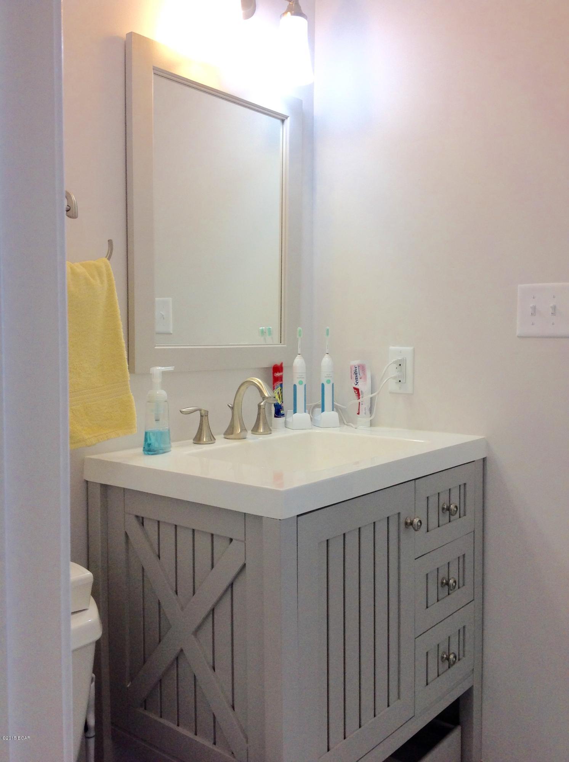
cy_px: 381
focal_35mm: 35
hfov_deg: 40.6
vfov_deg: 52.7
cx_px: 284
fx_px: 769
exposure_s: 1/120
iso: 80
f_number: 2.4
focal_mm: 4.28
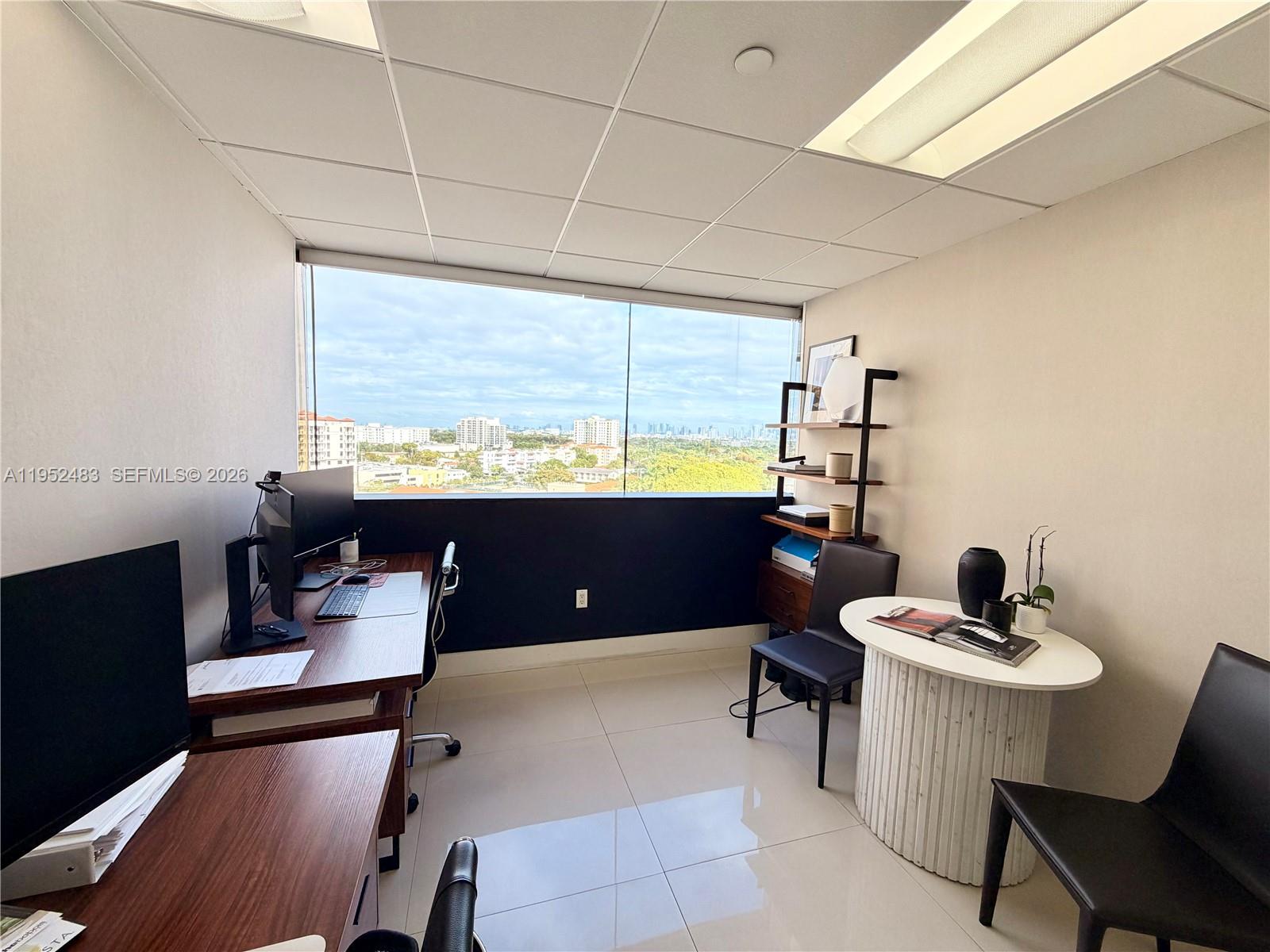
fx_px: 514
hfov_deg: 102.1
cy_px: 476
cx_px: 635
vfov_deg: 85.7
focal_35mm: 14
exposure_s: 1/166
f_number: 2.2
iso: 40
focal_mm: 2.22
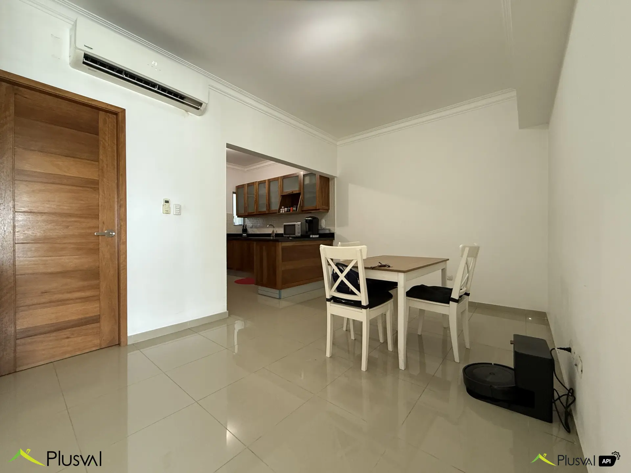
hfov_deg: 102.1
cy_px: 236
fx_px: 255
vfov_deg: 85.7
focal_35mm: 14
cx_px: 316
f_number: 2.2
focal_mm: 2.22
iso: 320
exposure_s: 1/60
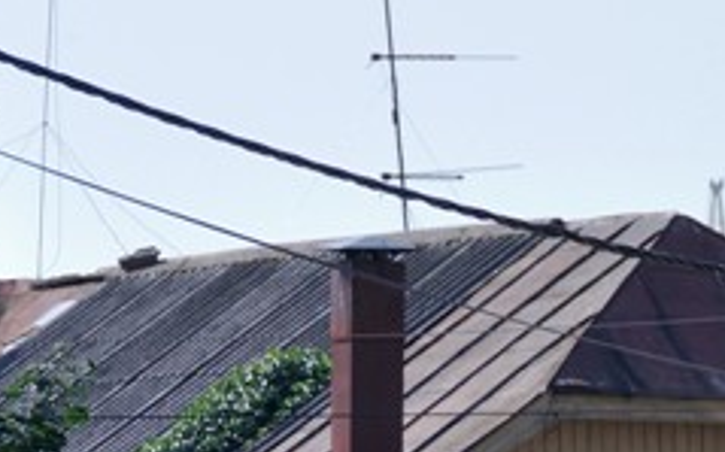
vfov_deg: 2.1
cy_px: 757
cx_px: 637
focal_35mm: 632
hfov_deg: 3.3
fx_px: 12479
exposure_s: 1/400
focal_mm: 110
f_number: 7.1
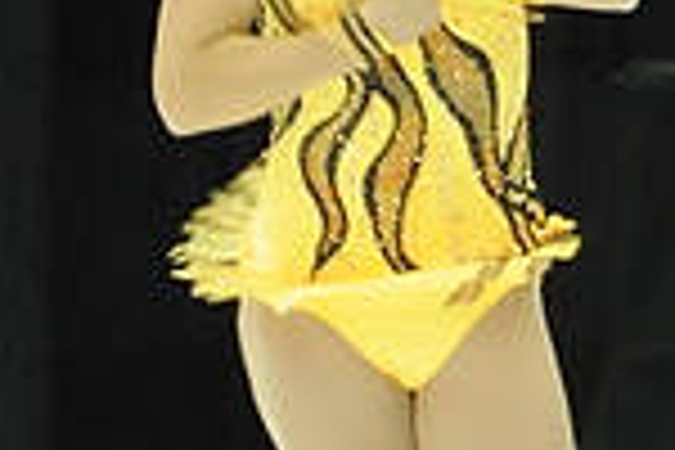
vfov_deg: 0.9
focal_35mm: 1595
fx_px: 29904
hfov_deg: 1.3
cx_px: 112
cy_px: 565
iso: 3200
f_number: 5.6
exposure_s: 1/500
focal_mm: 200
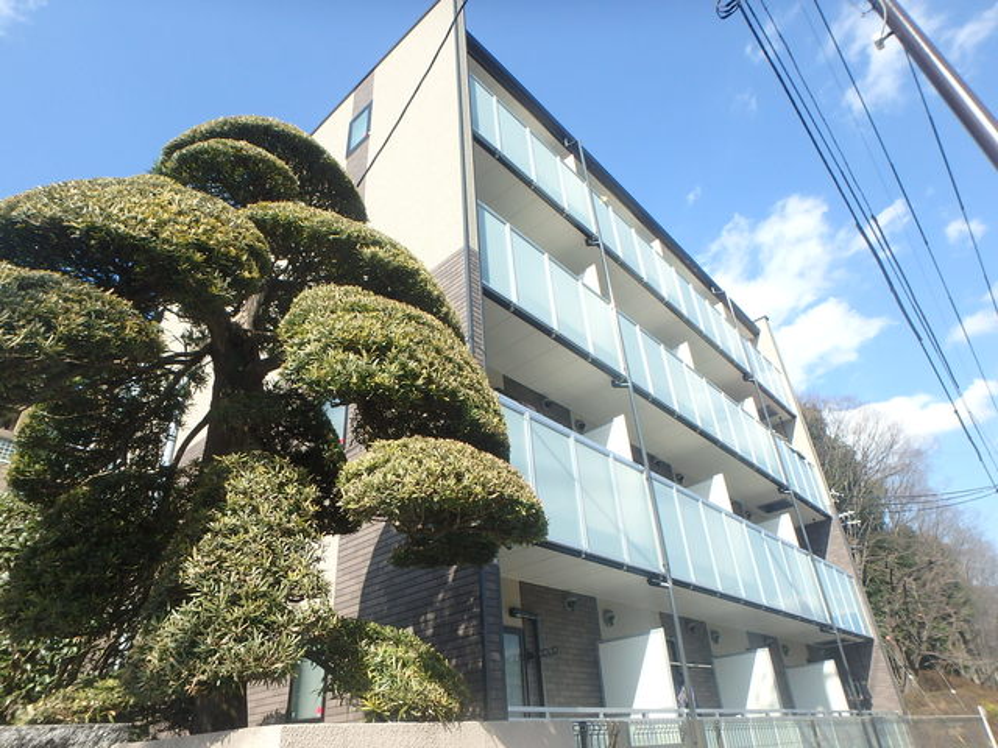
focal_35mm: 21
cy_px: 374
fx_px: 605
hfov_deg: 79.0
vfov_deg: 63.4
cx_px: 499
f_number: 3.5
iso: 125
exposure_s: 1/640
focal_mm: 3.7
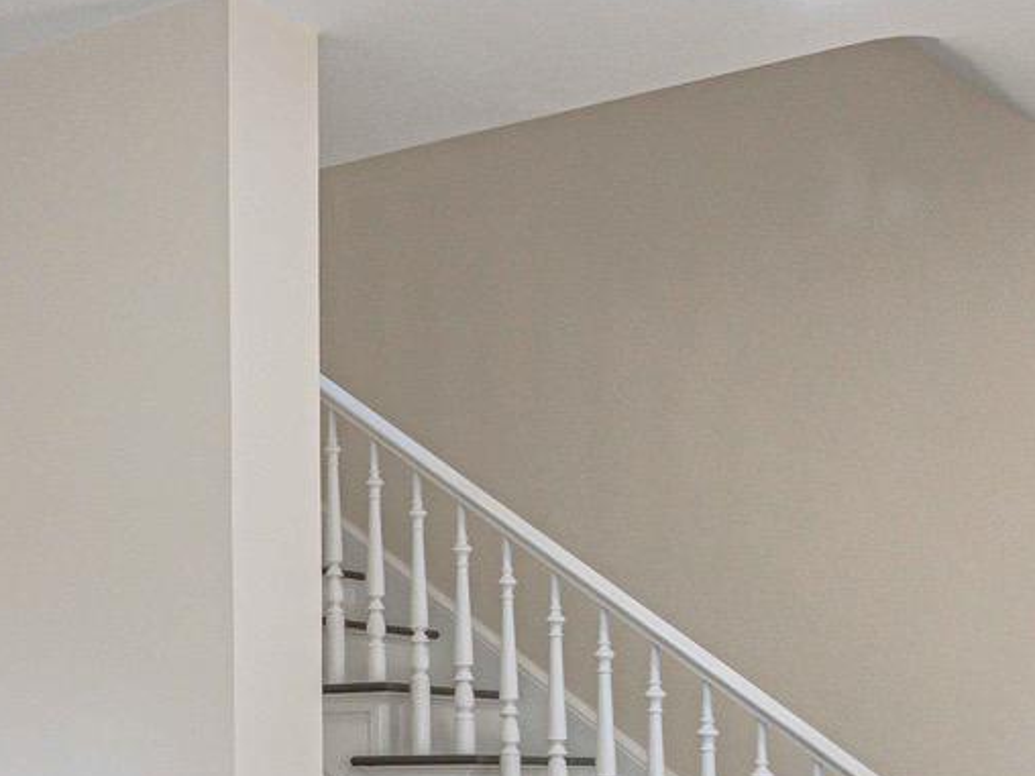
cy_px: 793
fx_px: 1854
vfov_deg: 22.6
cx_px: -283
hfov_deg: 26.7
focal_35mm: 62
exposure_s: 1/1600
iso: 1250
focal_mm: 16
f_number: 5
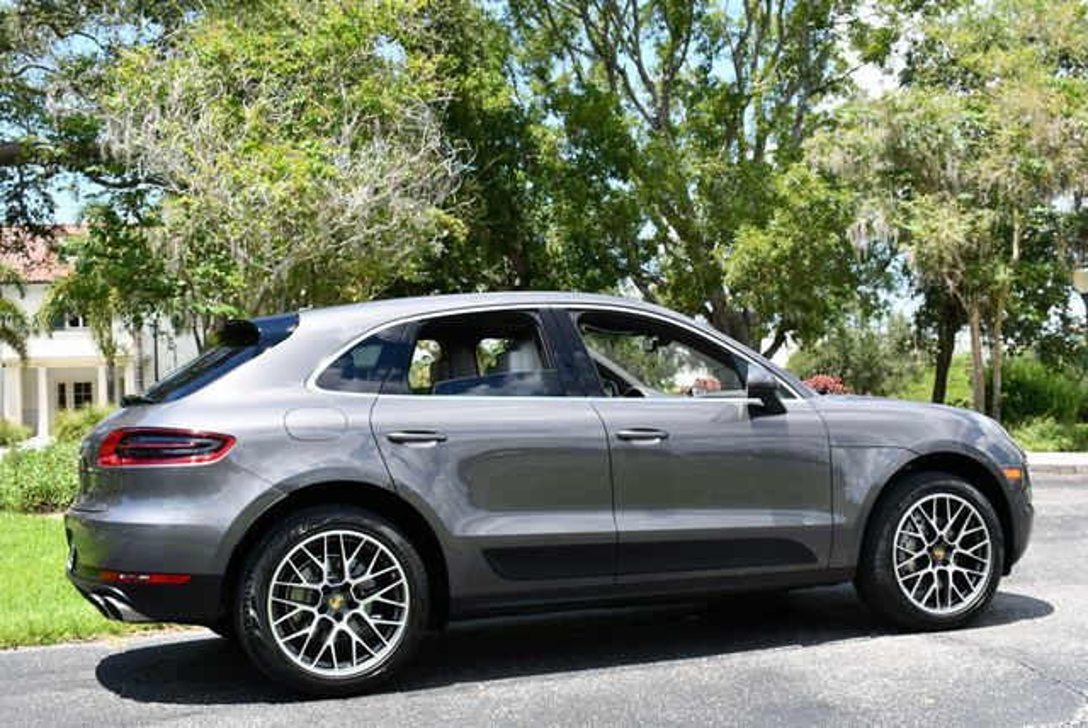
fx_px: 1391
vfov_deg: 29.3
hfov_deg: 42.7
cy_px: 364
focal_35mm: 46
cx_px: 544
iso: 200
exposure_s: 1/250
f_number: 8
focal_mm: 23
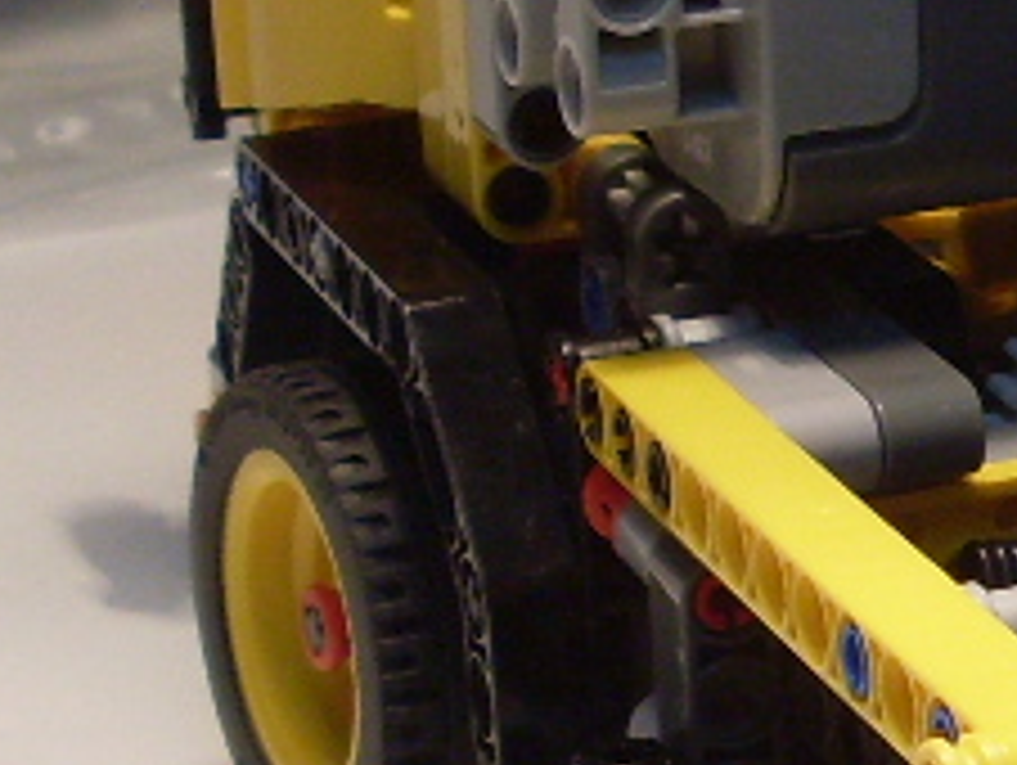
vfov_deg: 8.6
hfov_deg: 11.0
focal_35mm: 172
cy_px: 580
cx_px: 1584
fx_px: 5059
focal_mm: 6.3
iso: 120
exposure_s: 1/45
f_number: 2.8
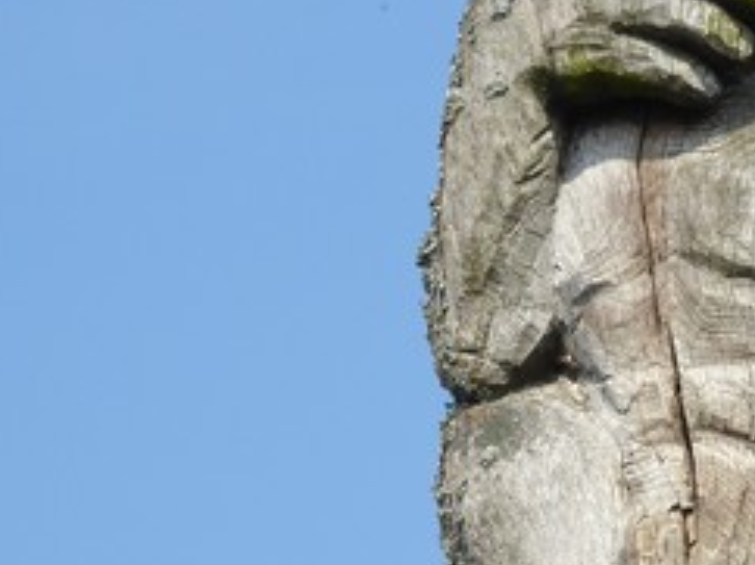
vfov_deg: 3.5
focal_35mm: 421
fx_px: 9173
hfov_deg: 4.7
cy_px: 381
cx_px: 827
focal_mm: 25.6
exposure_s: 1/250
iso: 80
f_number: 5.4
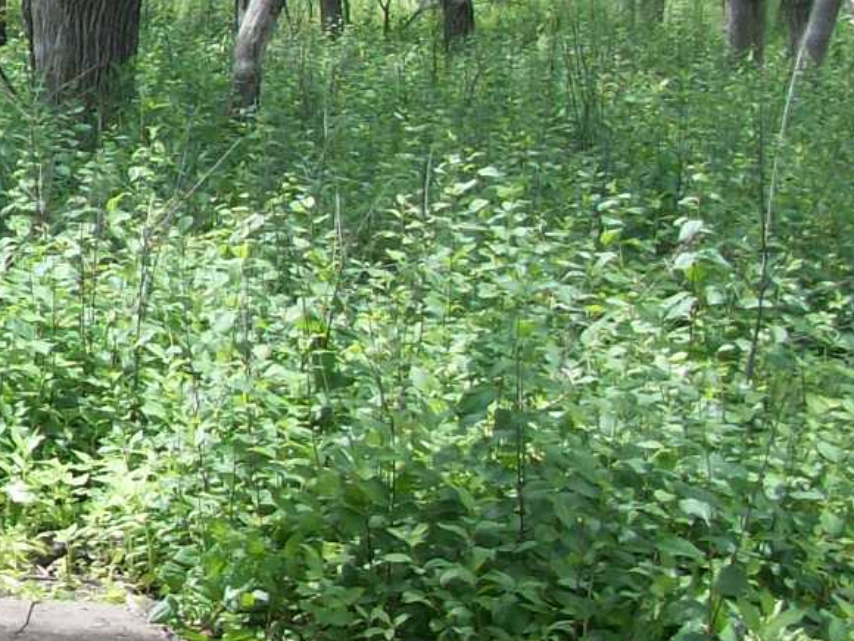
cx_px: -608
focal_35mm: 120
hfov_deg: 14.7
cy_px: -25
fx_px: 2960
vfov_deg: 12.2
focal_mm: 5.7
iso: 64
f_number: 2.8
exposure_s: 1/215
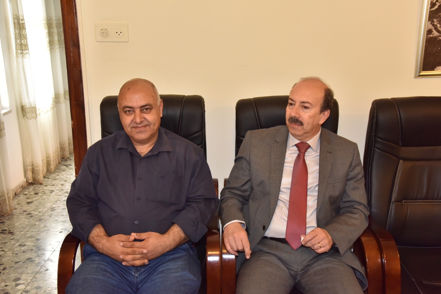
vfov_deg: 35.1
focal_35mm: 38
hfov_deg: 50.7
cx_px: 220
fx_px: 466
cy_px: 147
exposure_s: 1/250
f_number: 7.1
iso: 3200
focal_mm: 38
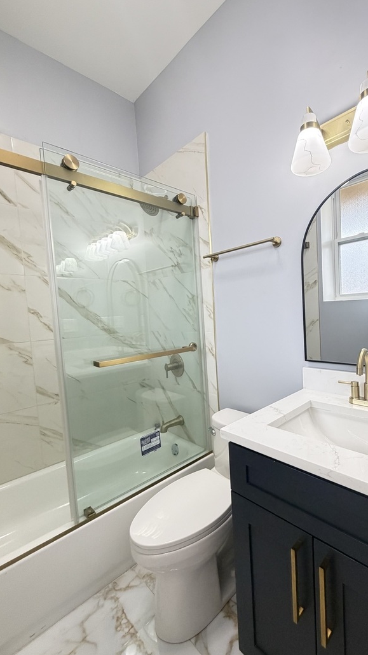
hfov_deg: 65.3
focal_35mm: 16
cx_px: 245
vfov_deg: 99.4
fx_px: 278
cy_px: 330
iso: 400
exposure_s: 1/60
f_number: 2.2
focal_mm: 2.22
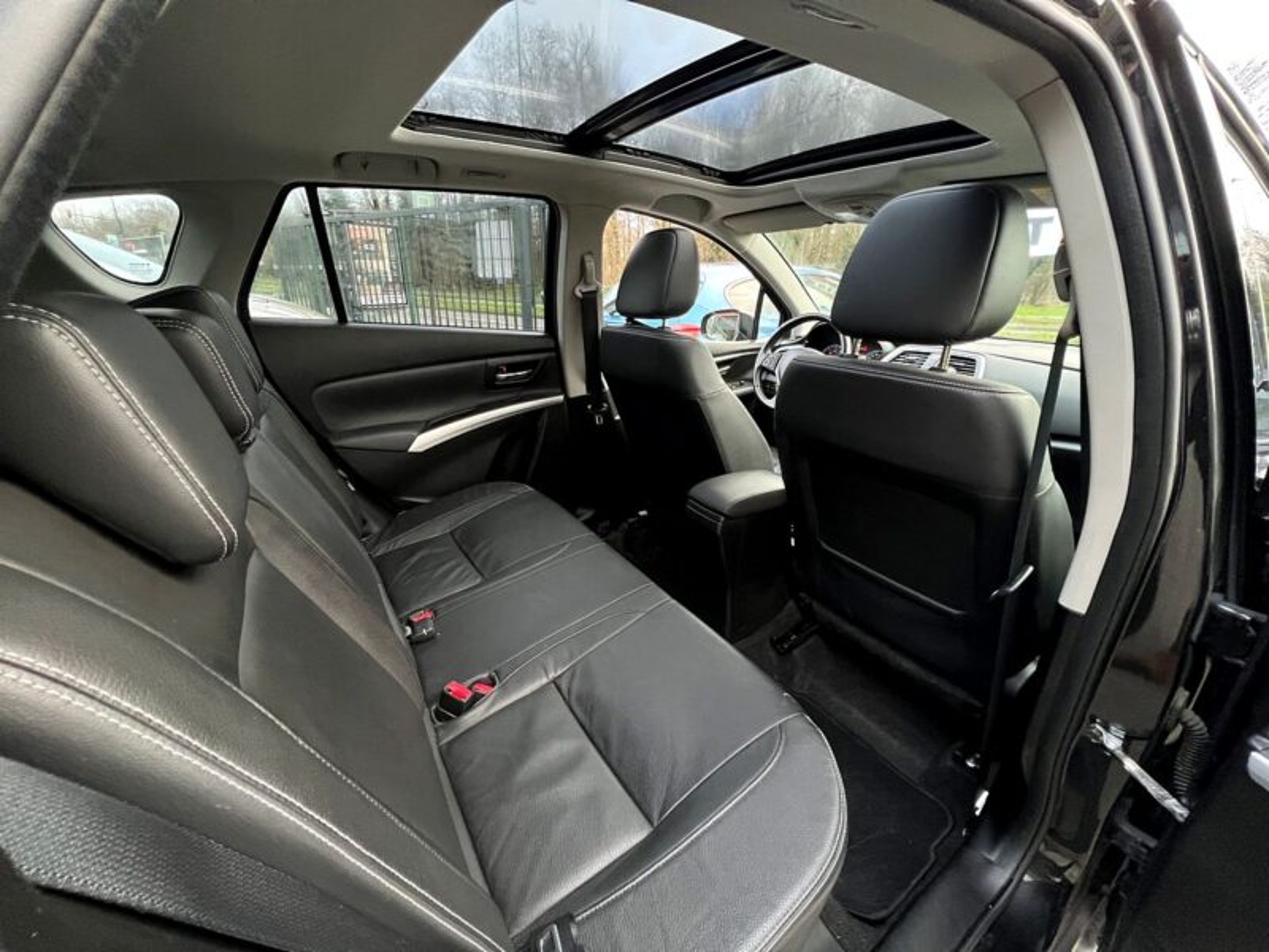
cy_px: 476
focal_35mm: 13
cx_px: 634
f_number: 1.8
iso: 250
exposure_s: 1/74
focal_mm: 1.57
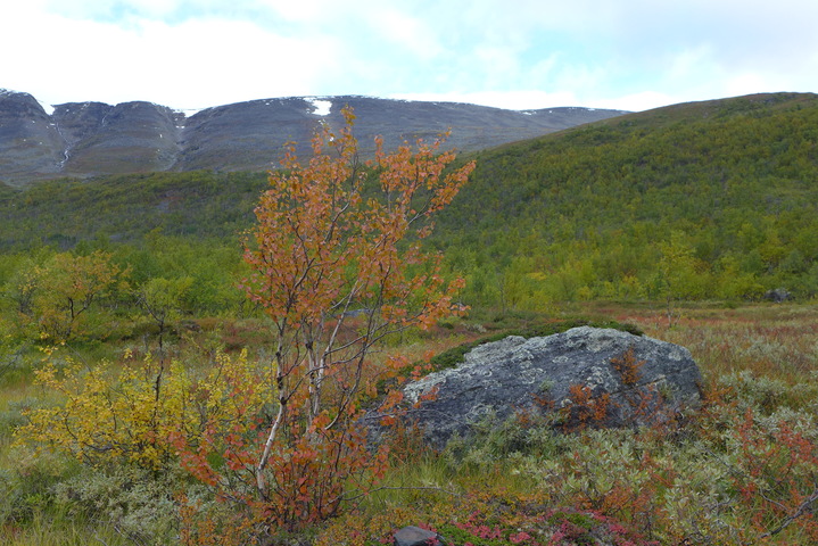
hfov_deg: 61.9
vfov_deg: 43.6
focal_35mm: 30
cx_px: 409
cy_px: 273
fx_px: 682
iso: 80
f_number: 2.5
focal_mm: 5.9
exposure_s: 1/500
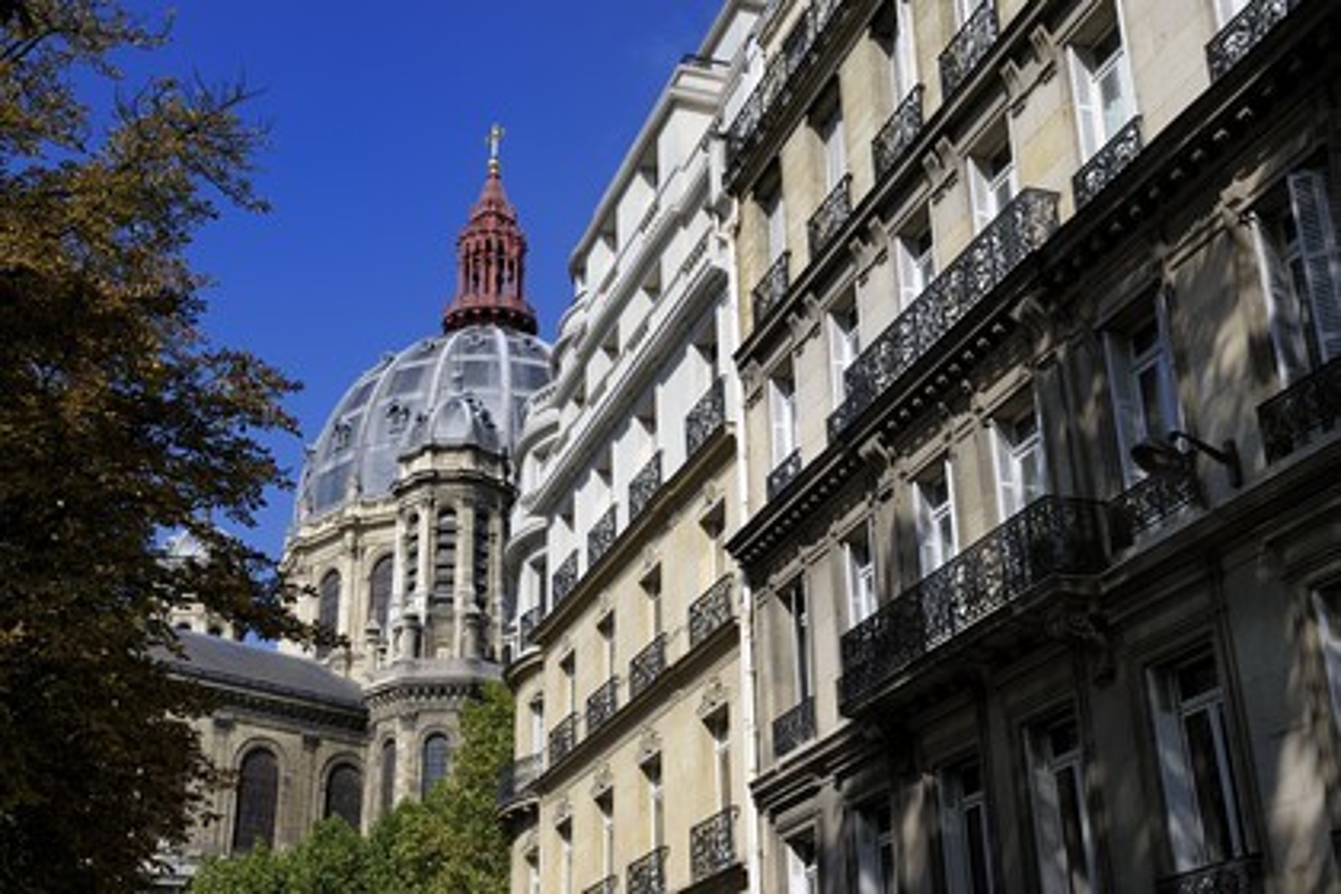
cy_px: 447
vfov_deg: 29.9
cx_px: 670
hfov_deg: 43.6
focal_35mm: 45
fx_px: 1676
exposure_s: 1/250
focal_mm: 45
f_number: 11
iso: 200
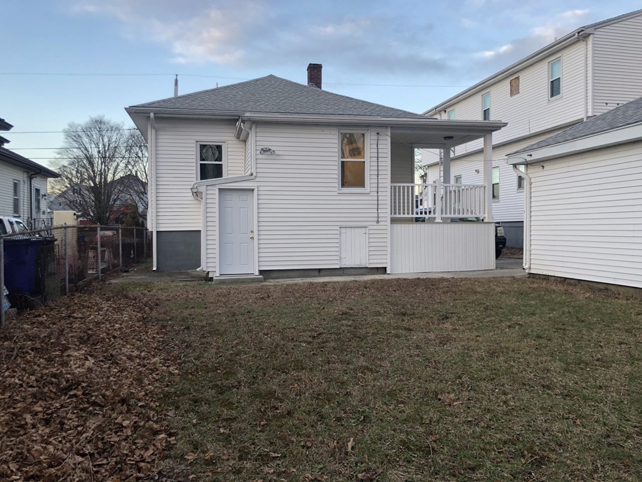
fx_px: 519
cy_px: 241
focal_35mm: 28
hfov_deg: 63.4
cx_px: 321
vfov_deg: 49.7
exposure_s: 1/120
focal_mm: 4
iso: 50
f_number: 1.8
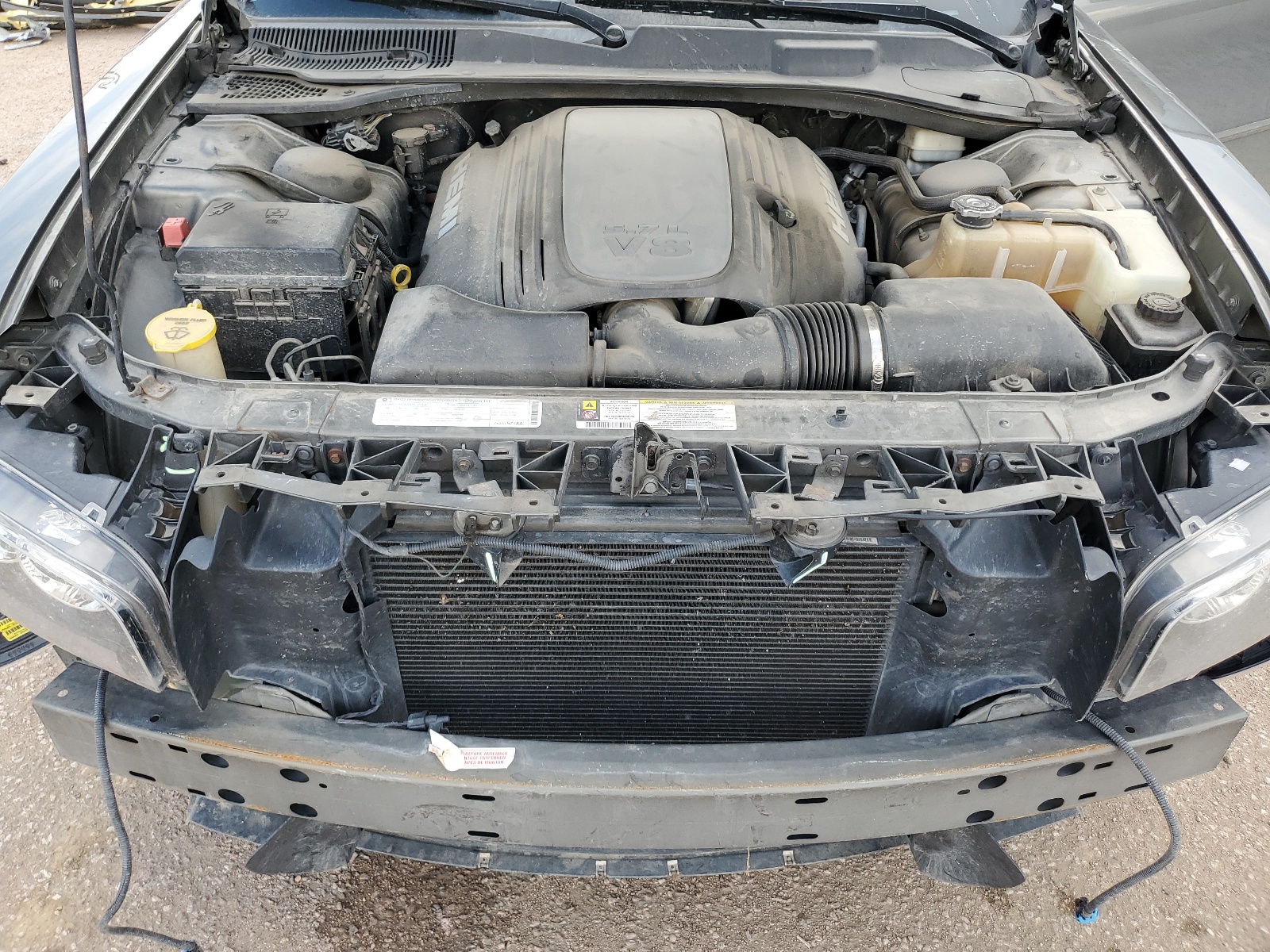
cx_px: 635
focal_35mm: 26
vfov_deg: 53.1
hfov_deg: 67.3
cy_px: 476
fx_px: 954
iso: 50
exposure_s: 1/345
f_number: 1.5
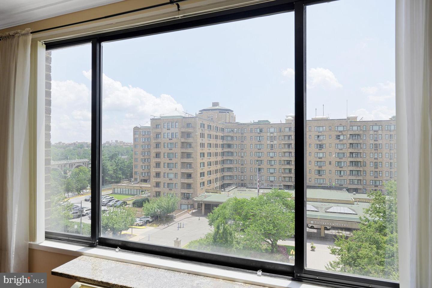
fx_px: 258
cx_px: 216
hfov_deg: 79.9
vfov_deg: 58.3
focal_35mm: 22
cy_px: 144
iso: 200
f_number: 8
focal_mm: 21.5
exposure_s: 1/125
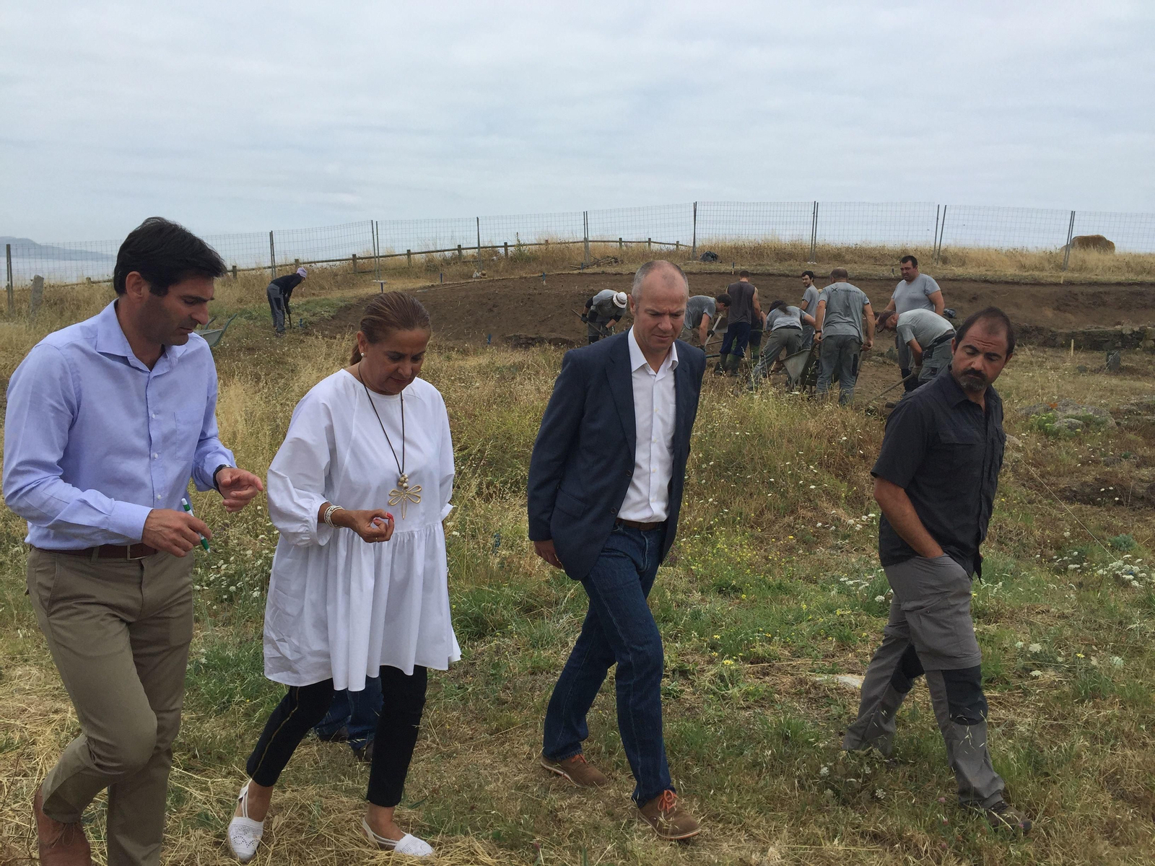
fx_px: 968
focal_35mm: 29
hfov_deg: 61.7
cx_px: 578
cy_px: 433
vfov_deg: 48.2
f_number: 2.2
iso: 32
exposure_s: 1/1647
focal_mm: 4.15
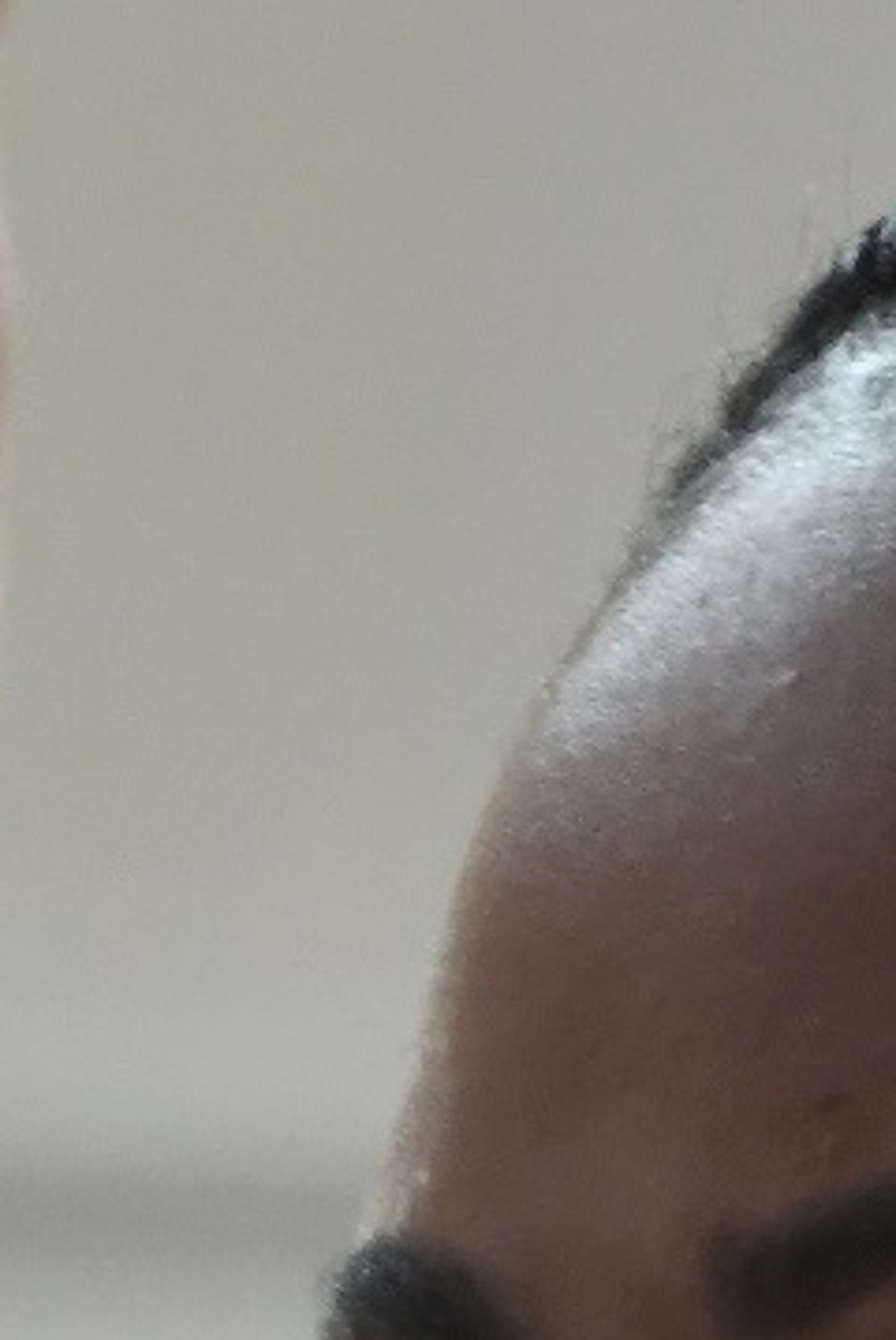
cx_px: 629
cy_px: 3677
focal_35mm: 1151
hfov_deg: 1.2
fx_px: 42885
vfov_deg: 1.8
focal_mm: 110
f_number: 8
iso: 1000
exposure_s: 1/60
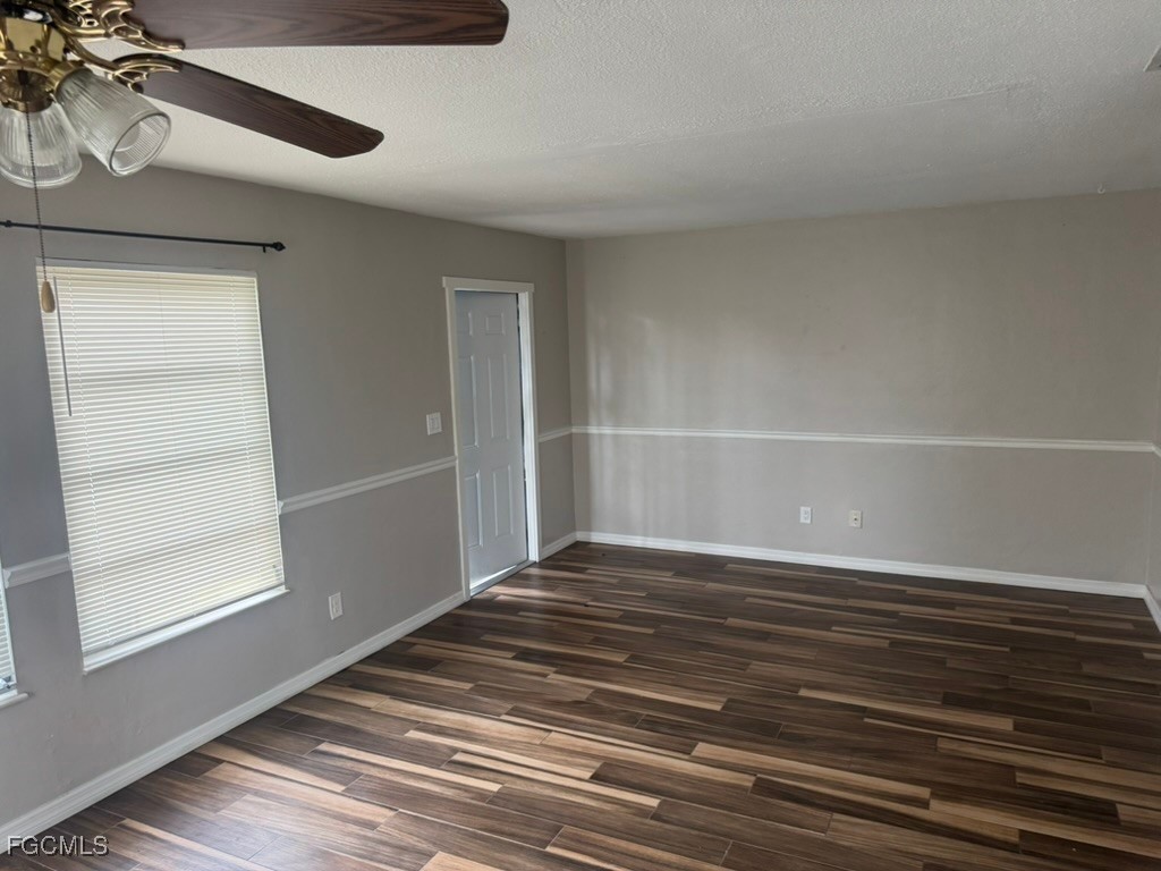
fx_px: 805
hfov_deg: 71.6
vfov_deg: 56.8
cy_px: 436
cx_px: 580
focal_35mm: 24
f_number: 1.78
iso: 200
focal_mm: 6.76
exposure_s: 1/76
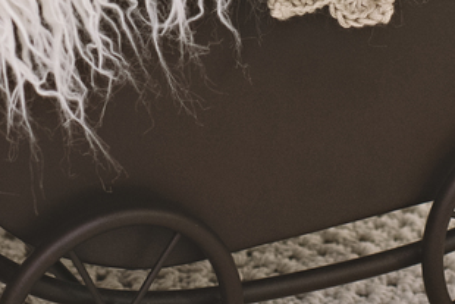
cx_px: 289
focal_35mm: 203
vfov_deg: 6.6
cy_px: -256
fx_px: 2566
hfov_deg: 10.1
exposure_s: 1/160
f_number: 3.5
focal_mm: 35
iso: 400
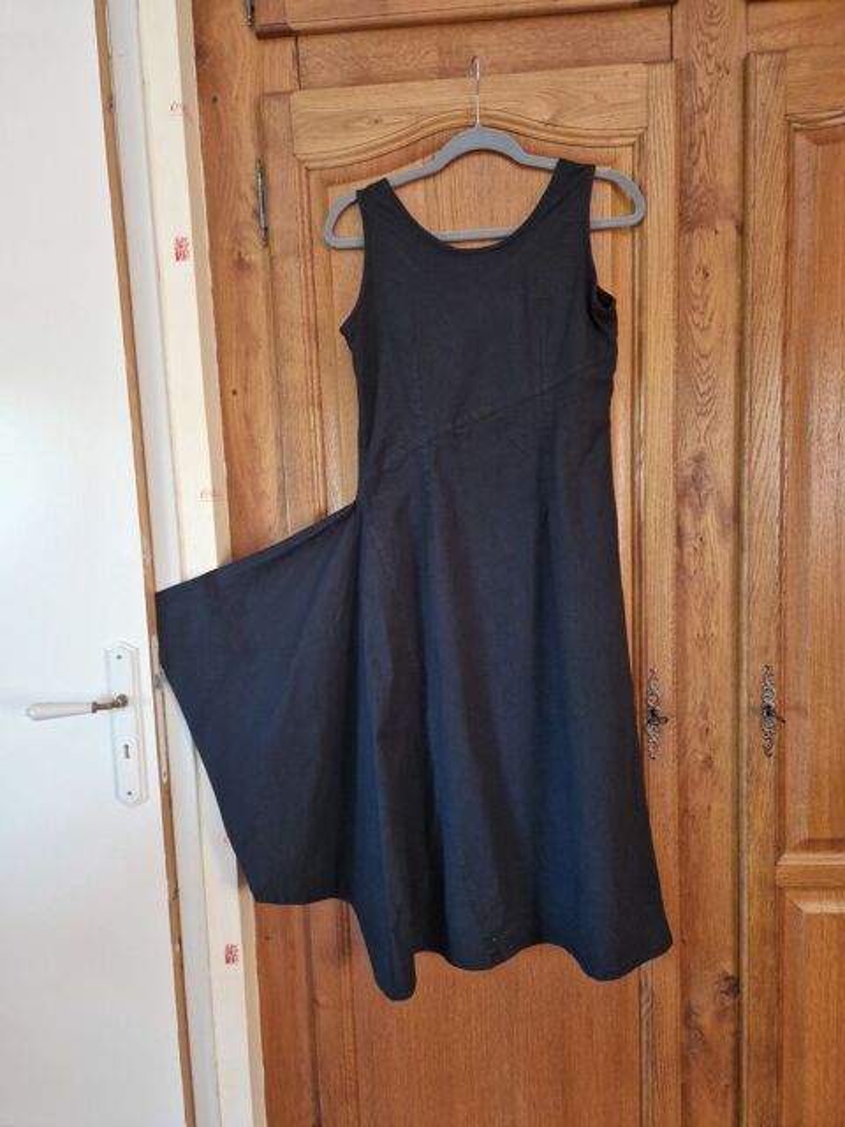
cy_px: 564
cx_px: 422
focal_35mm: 23
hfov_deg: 58.9
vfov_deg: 73.9
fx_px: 749
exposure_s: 1/100
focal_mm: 5.4
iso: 800
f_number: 1.8
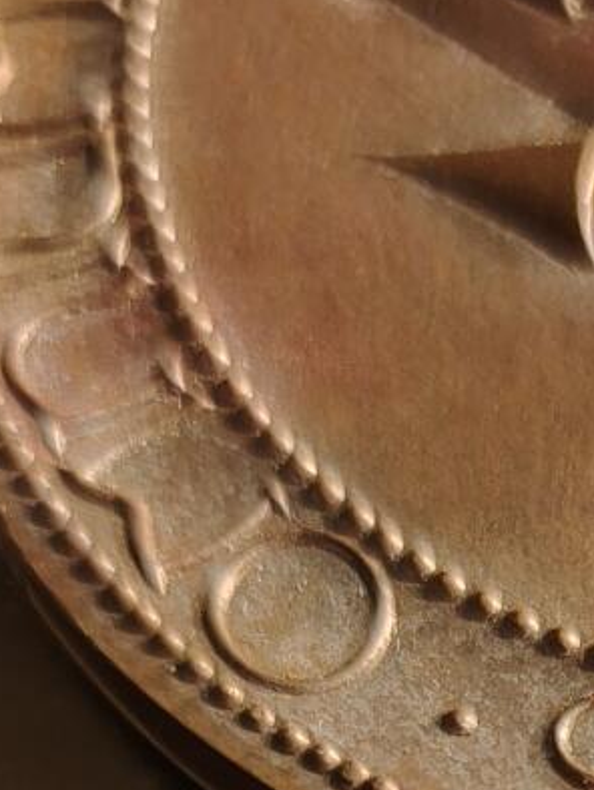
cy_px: 1311
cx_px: 763
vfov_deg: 16.4
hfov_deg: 13.6
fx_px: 2400
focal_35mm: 105
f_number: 1.6
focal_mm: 6.06
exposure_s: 1/100
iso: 160
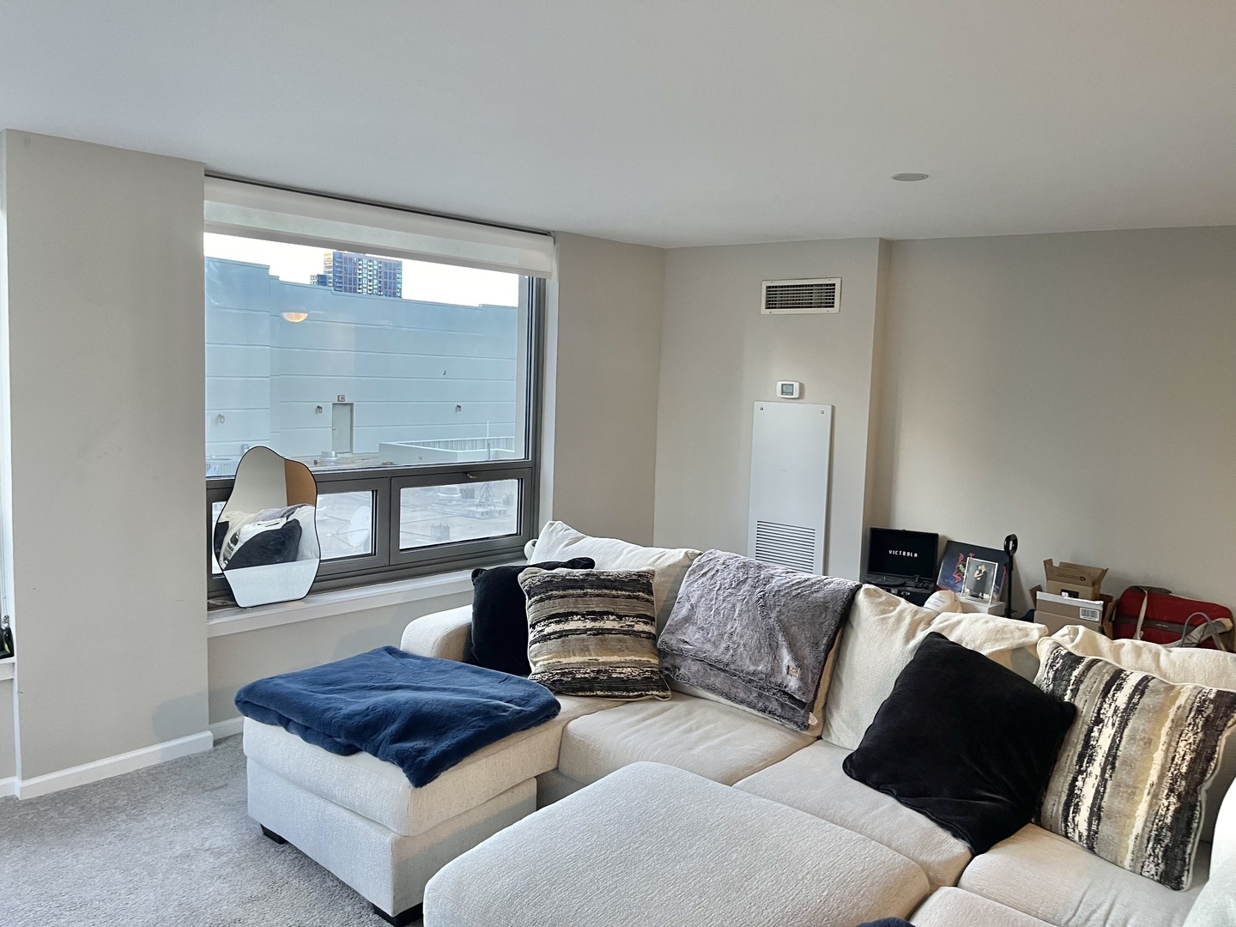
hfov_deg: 69.4
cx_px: 618
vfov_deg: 54.9
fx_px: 893
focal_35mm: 25
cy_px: 464
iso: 160
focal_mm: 5.1
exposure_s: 1/60
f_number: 1.6
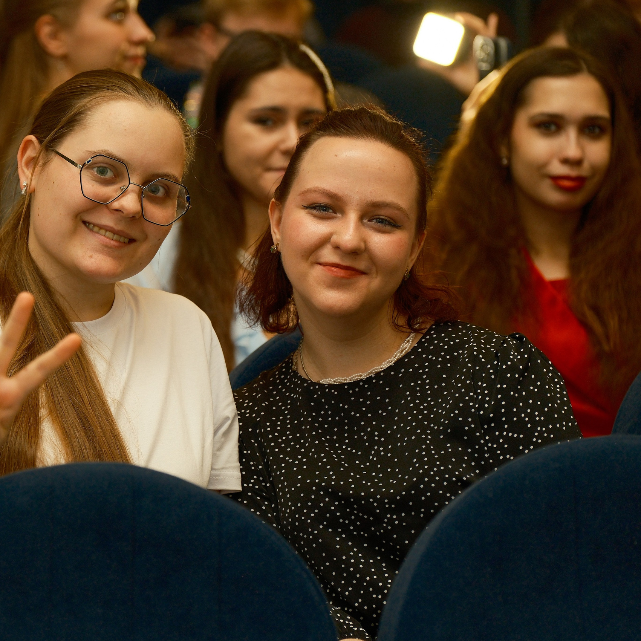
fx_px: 3645
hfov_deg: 10.0
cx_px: 214
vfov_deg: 10.0
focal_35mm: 174
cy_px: 321
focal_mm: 90.6
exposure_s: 1/160
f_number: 2.8
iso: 1250
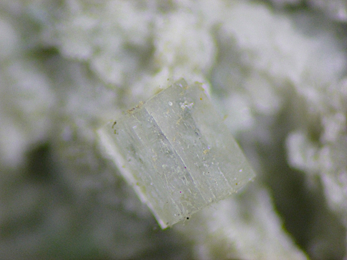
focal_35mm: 100
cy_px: 130
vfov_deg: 14.8
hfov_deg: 19.6
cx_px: 174
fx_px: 1002
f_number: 5.7
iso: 200
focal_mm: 18
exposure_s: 1/125
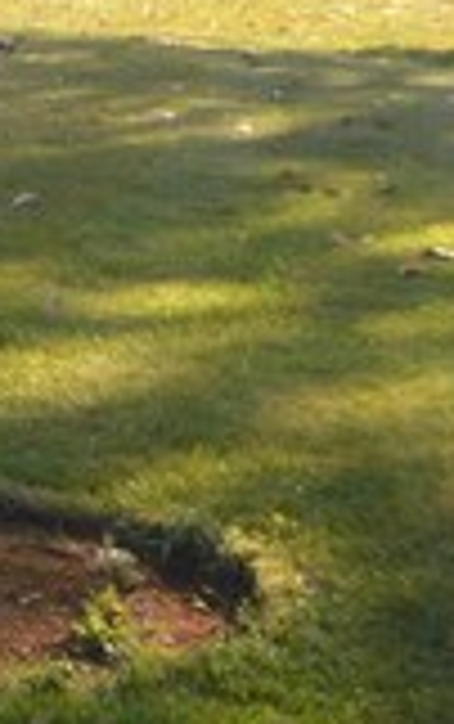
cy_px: -27
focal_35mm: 206
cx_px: -677
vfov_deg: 10.1
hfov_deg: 6.1
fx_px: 4067
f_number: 5.6
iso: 110
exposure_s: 1/125
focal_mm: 20
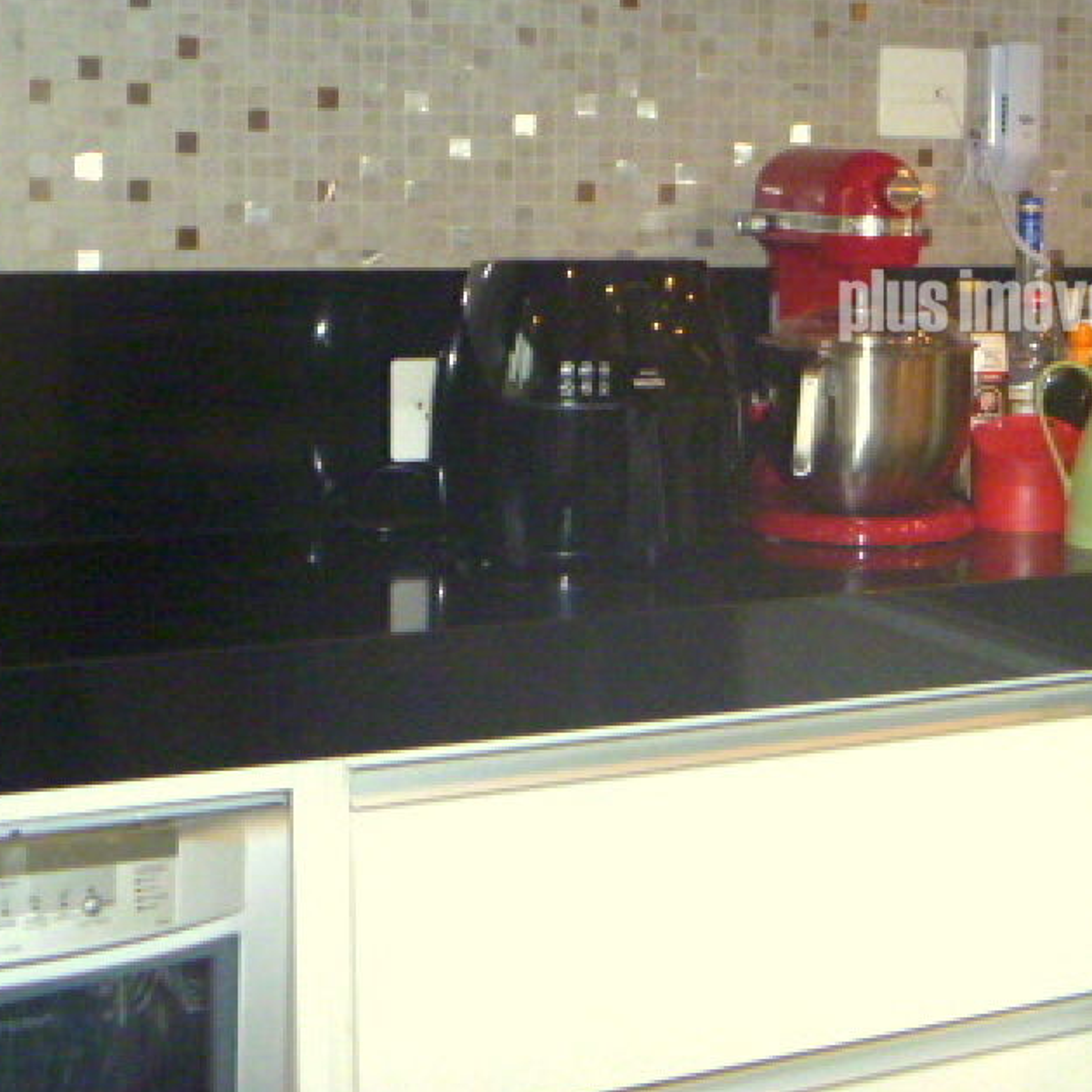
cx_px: 1002
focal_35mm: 63
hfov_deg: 26.3
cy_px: 306
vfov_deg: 27.0
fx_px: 2248
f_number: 3.5
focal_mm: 6.3
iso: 400
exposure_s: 1/60
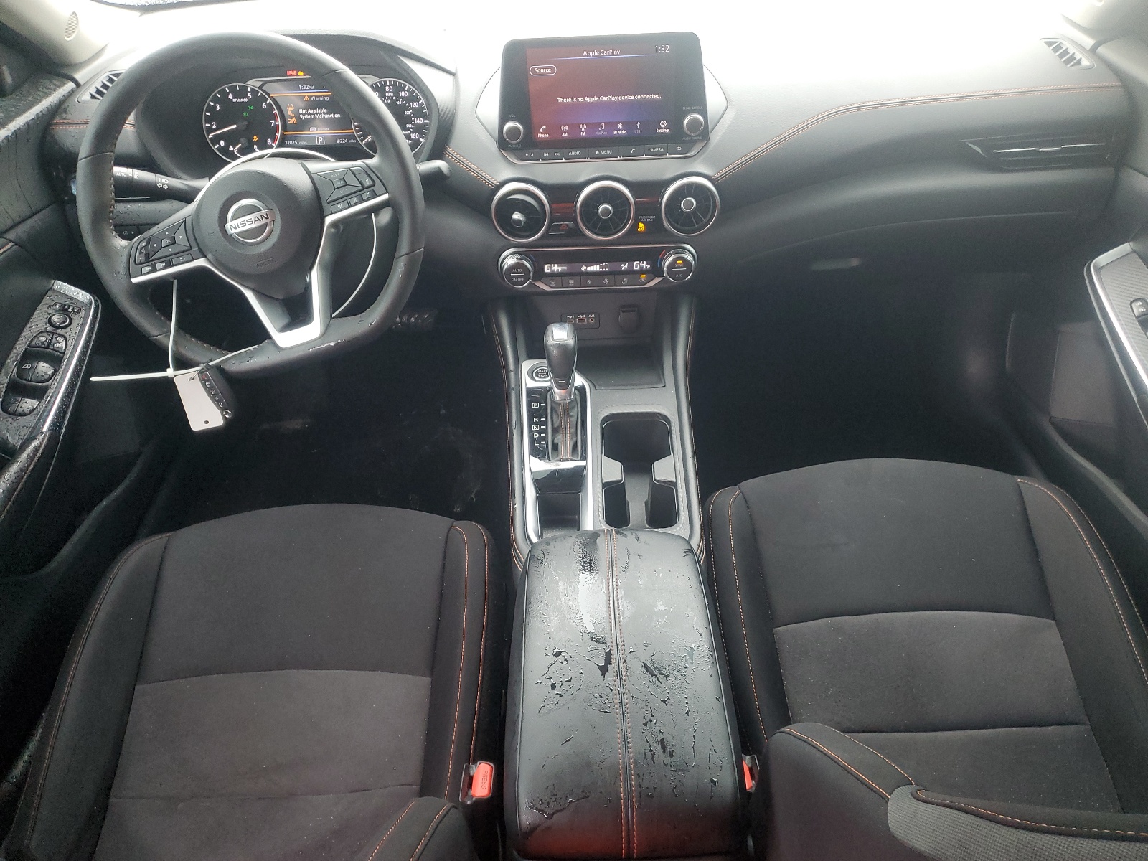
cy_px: 430
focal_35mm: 26
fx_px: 862
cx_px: 574
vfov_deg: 53.1
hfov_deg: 67.3
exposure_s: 1/60.2
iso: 124
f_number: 1.5
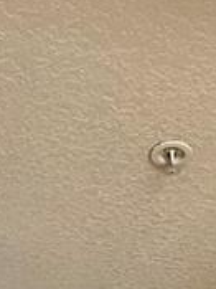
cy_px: 662
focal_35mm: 96
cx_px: 181
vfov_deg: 14.6
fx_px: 800
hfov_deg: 15.3
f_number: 2.2
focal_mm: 2.22
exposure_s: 1/99
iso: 160
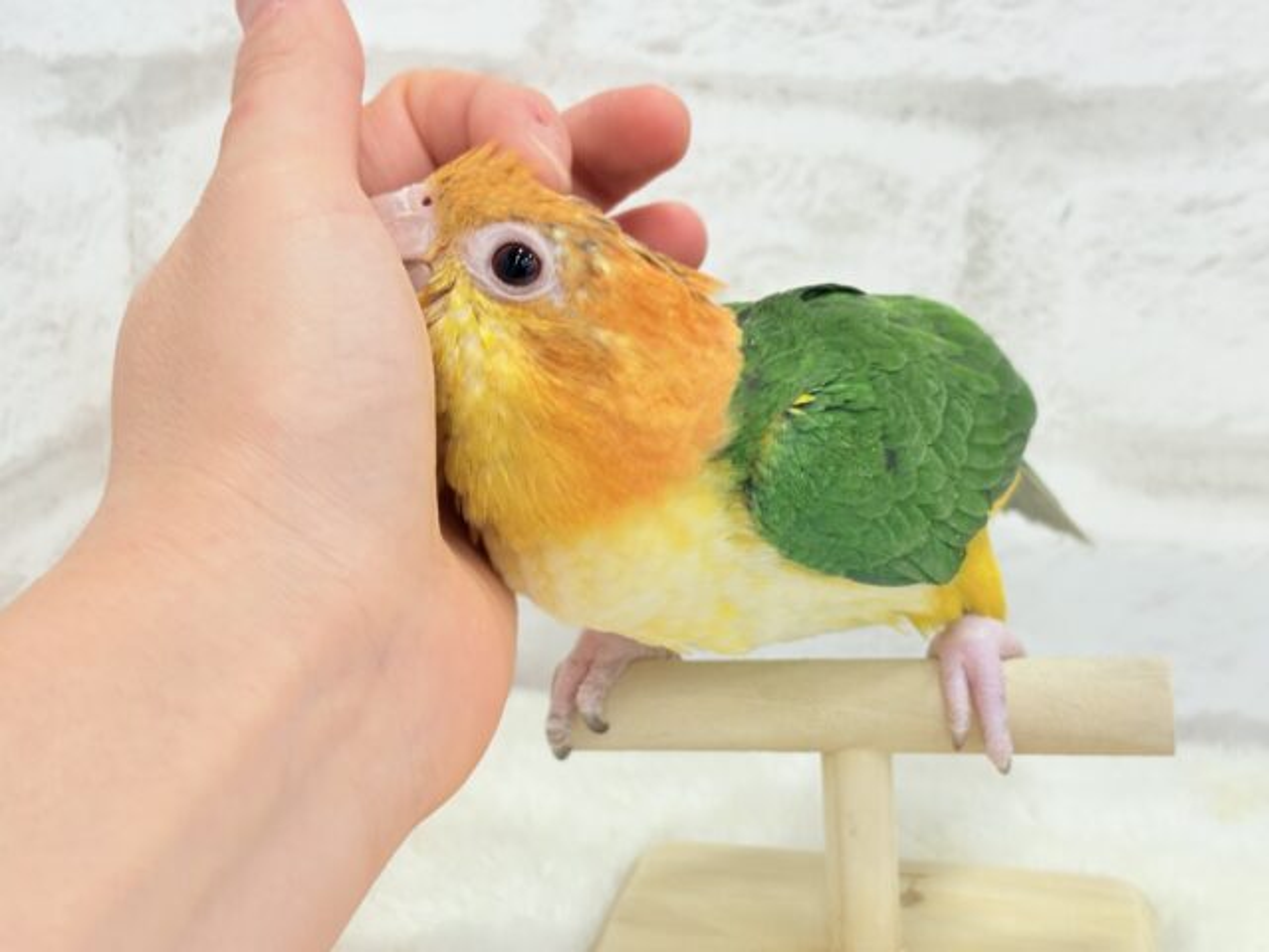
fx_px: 1906
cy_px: 476
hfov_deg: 36.8
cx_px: 634
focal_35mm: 52
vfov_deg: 28.0
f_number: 1.6
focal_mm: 5.96
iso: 50
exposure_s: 1/50
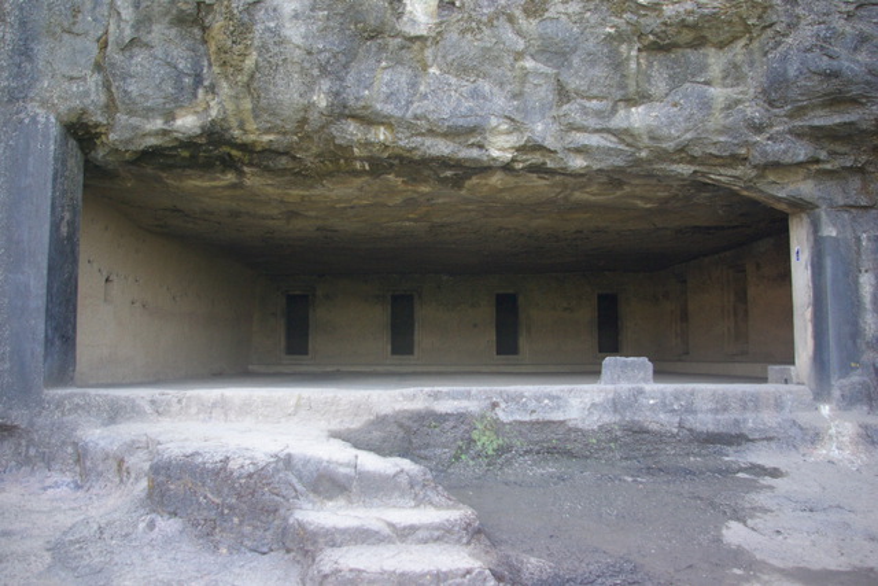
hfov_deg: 61.9
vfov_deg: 43.6
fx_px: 732
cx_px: 439
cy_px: 293
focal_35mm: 30
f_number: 4
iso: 400
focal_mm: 20
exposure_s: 1/30
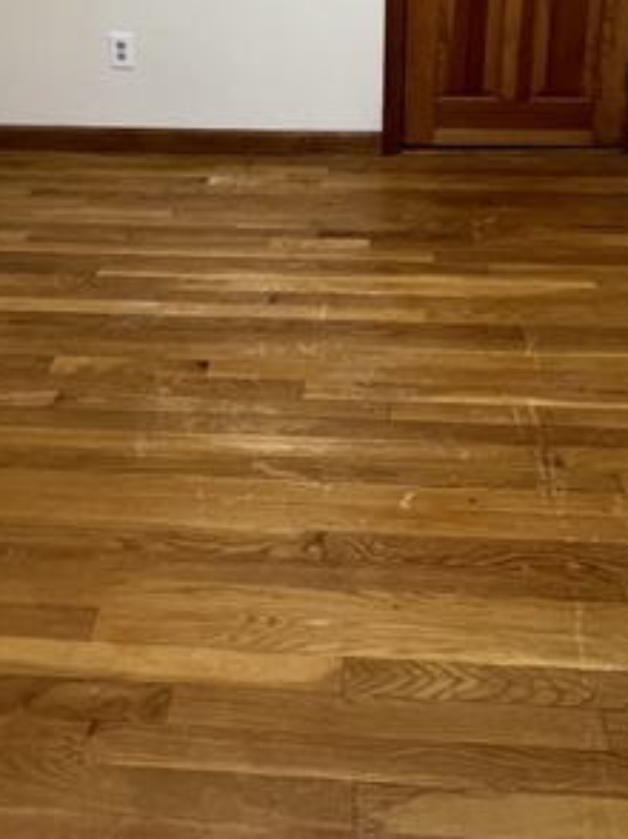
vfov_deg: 47.7
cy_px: 63
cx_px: 305
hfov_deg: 41.7
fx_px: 824
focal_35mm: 34
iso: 160
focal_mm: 1.57
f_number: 1.8
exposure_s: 1/60
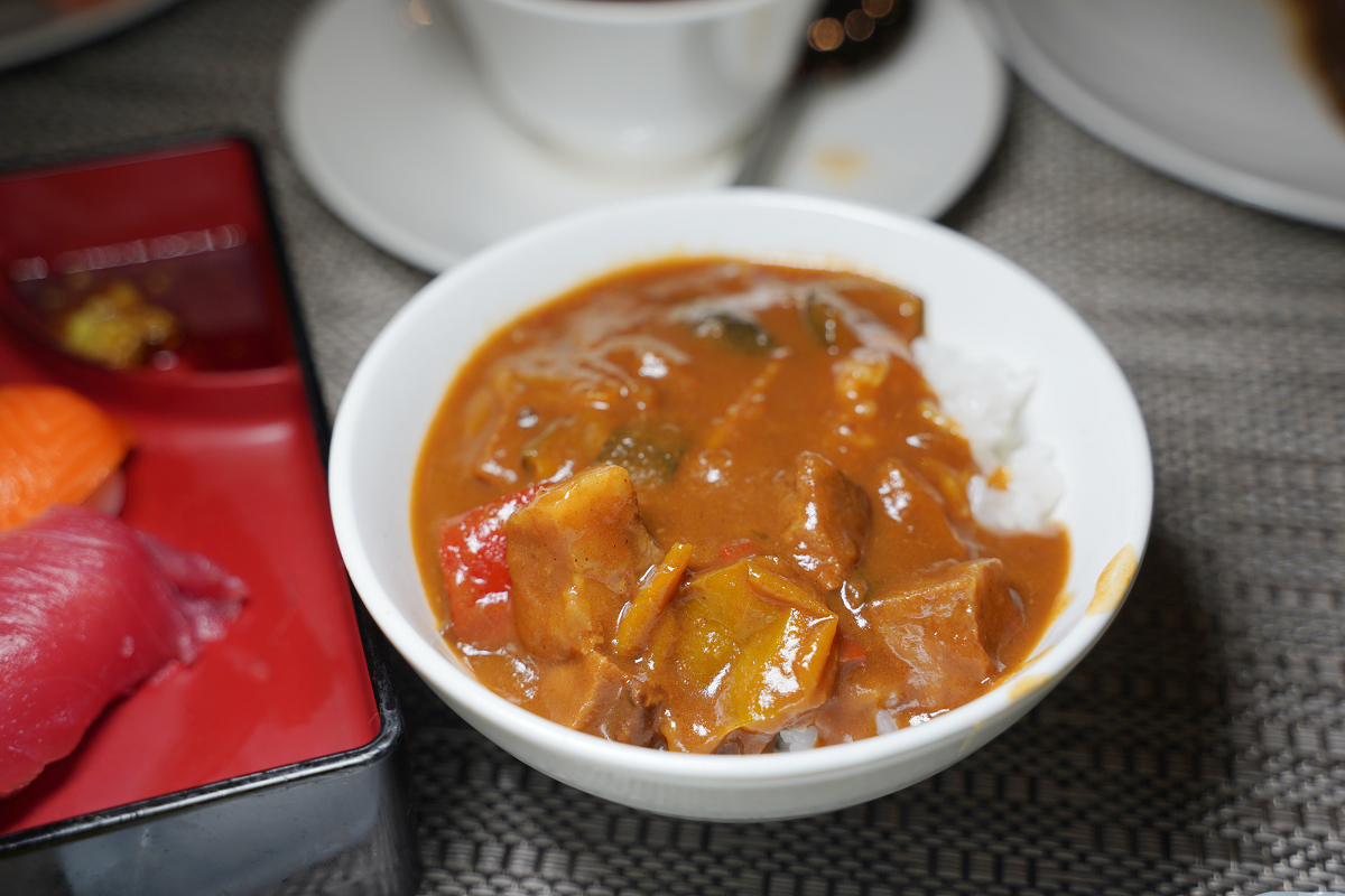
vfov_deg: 26.5
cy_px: 448
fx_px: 1905
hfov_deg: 38.9
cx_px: 672
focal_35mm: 51
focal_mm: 51
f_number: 4
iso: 160
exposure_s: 1/60
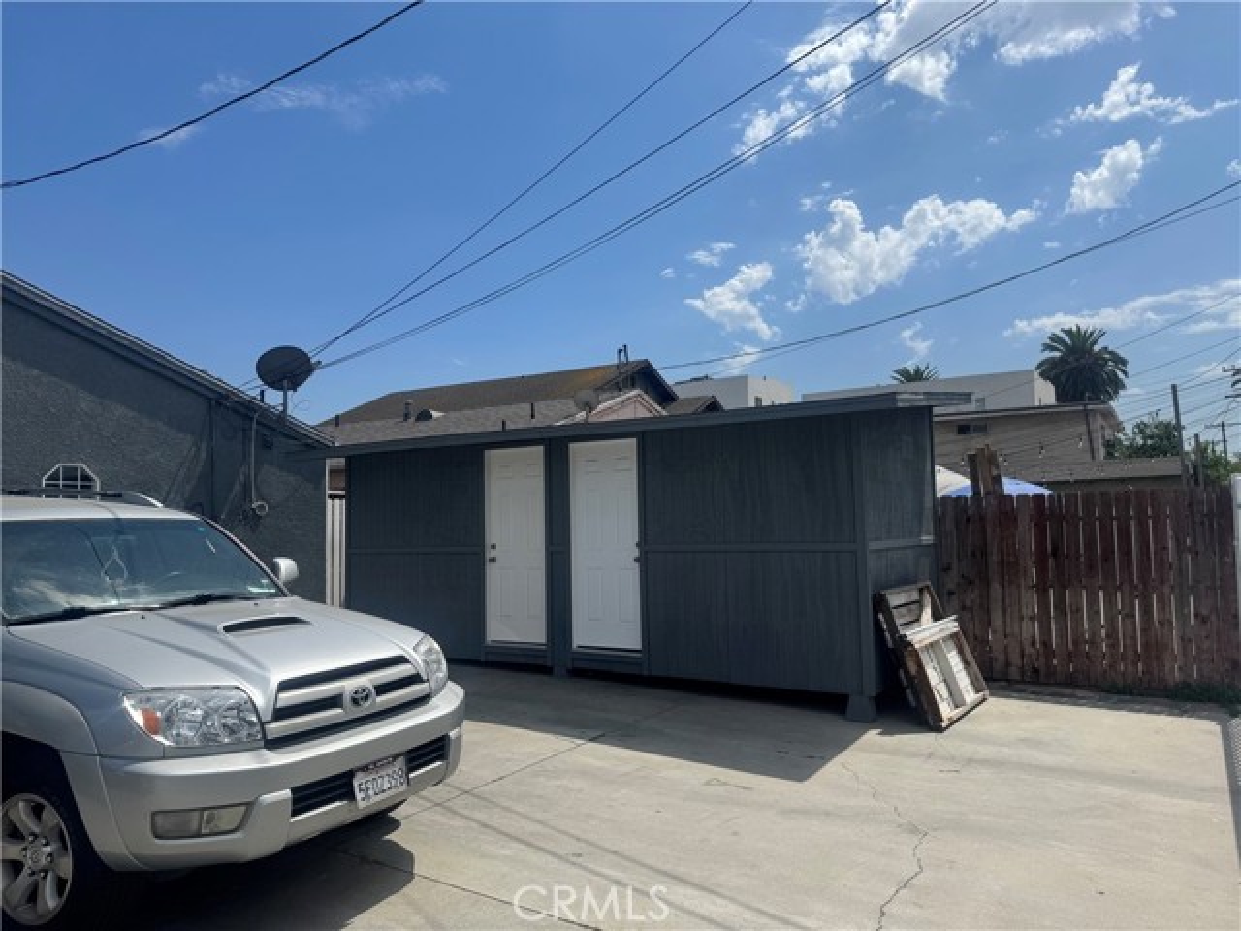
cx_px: 620
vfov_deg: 56.8
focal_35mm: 24
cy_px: 466
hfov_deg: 71.6
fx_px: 860
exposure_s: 1/10417
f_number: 1.78
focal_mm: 6.76
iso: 80
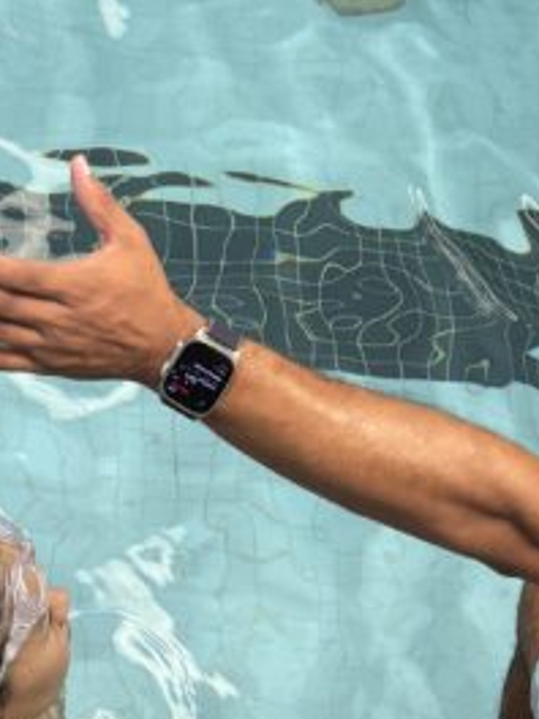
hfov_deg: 15.9
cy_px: 128
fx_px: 1931
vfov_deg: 20.8
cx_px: 340
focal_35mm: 93
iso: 160
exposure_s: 1/120
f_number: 1.78
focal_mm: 6.76
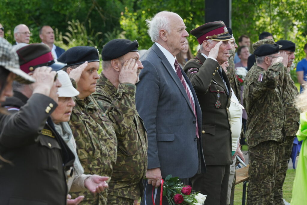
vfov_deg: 8.3
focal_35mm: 166
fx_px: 1416
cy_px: 102
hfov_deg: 12.4
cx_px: 154
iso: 1250
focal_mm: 166
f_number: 8
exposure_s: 1/400
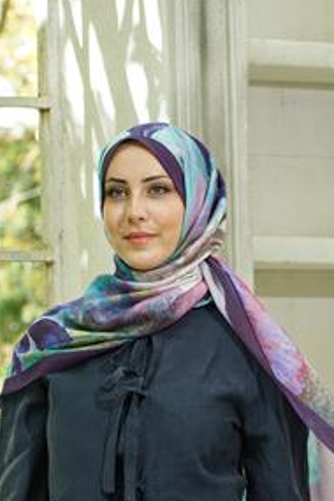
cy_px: 396
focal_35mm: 171
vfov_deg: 12.0
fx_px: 2380
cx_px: 221
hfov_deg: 8.0
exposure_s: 1/100
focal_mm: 105
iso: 640
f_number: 6.3
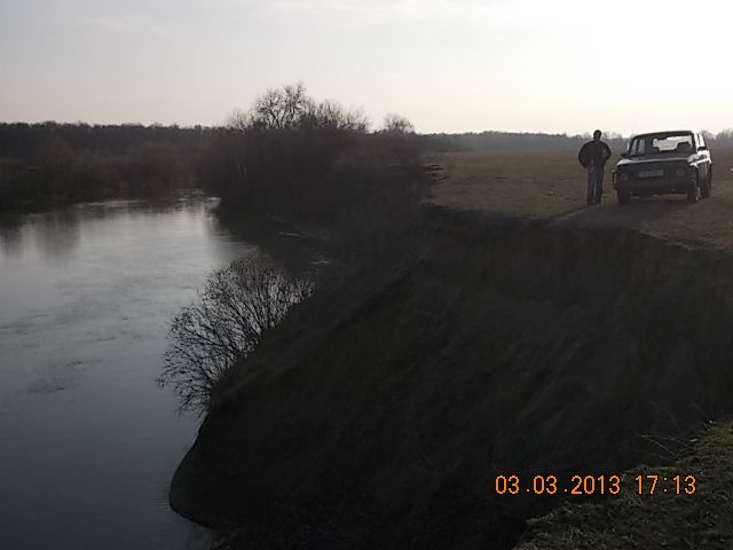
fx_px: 911
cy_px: 275
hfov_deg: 43.9
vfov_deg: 33.6
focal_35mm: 43
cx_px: 366
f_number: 6.5
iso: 80
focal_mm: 6.1
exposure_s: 1/320
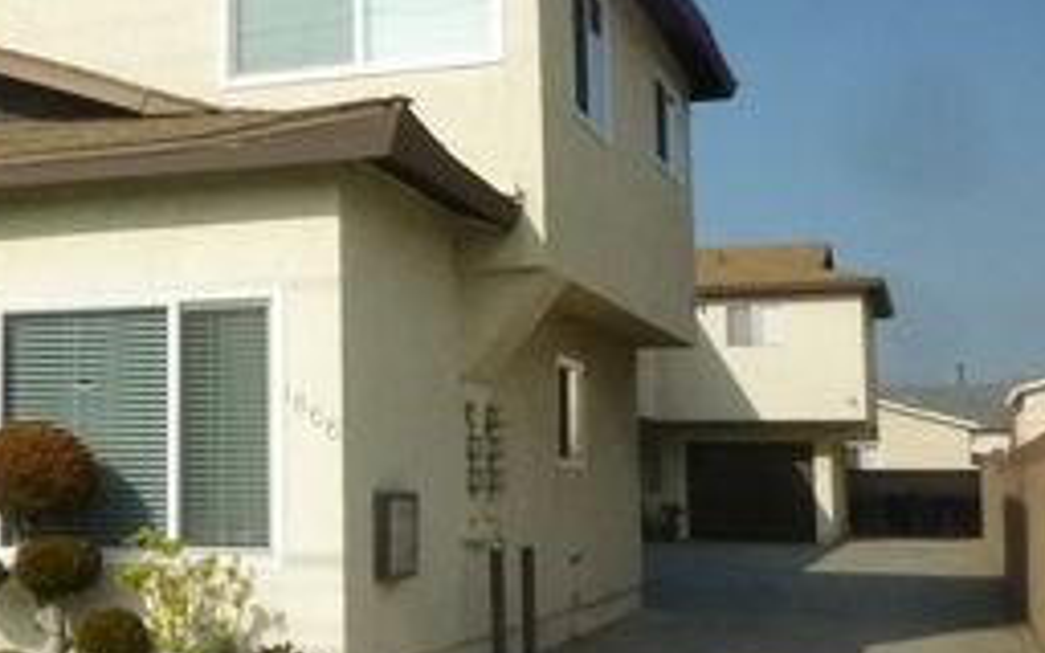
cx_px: 49
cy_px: 296
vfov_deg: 21.6
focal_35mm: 60
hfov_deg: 31.9
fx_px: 1709
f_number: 8
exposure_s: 1/1300
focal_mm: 5.2
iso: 400
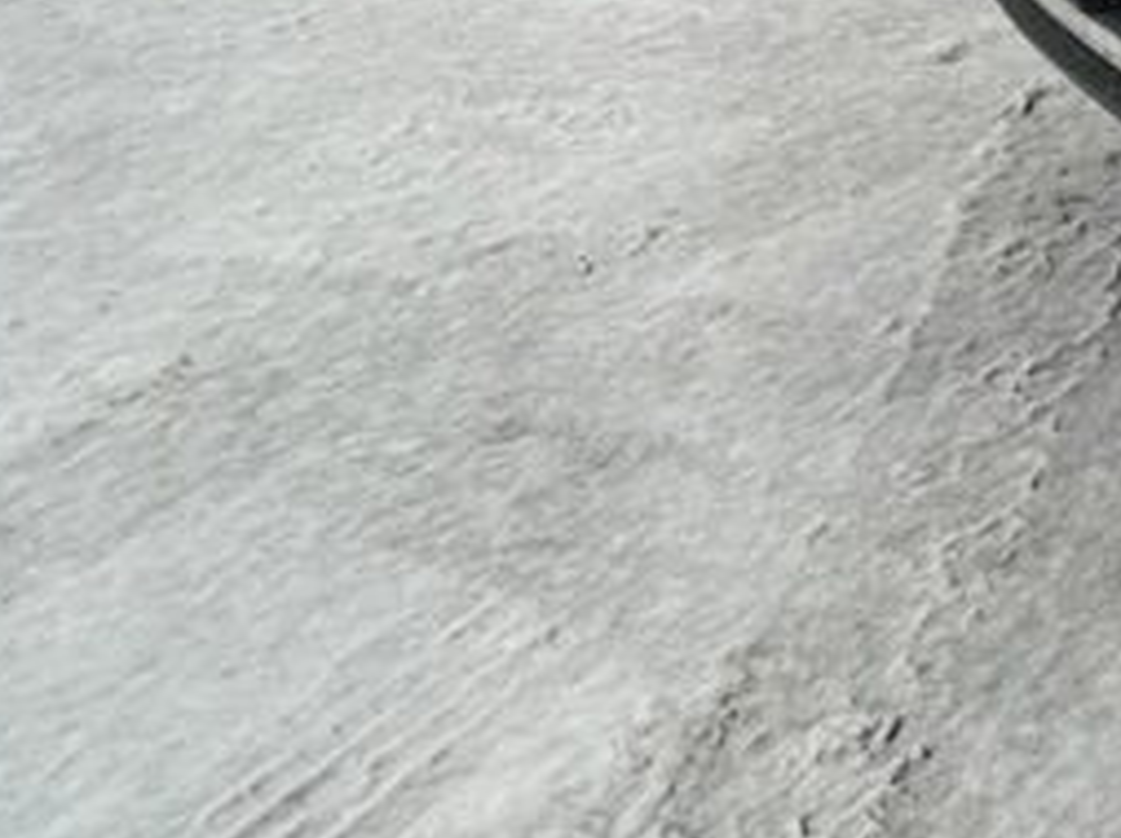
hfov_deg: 15.8
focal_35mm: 105
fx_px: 3397
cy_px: -556
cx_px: 2057
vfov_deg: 13.0
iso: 50
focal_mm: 5.7
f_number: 1.5
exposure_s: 1/1575
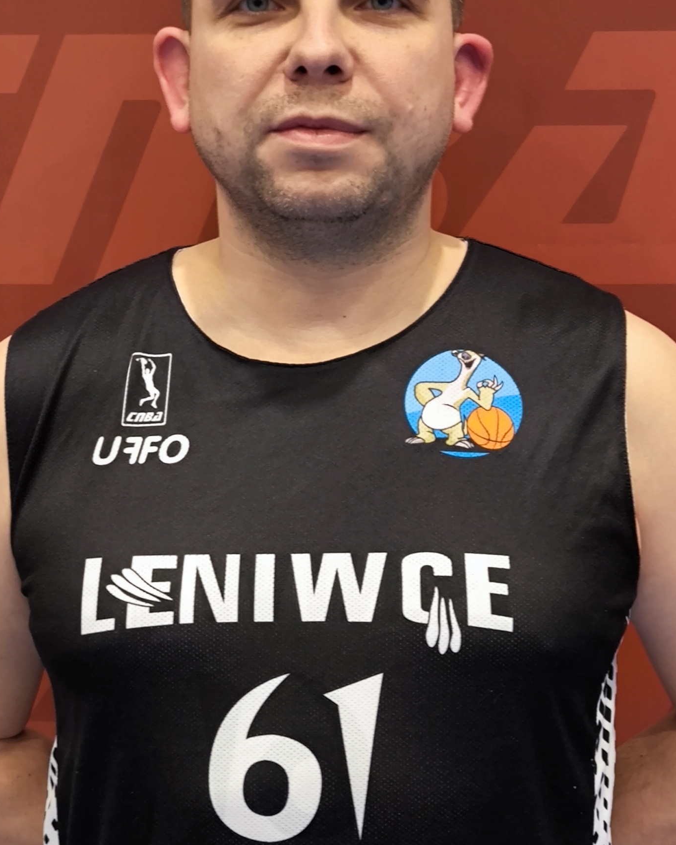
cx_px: 360
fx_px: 1150
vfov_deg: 40.3
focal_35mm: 46
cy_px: 380
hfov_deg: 32.7
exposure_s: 1/50
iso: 200
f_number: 1.9
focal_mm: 6.92
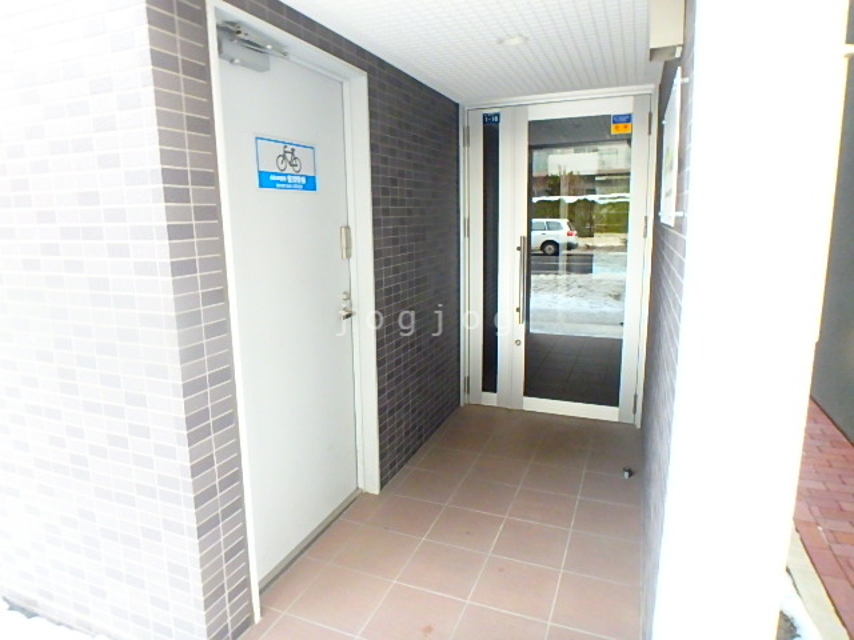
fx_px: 518
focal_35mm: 21
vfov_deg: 63.4
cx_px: 427
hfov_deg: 79.0
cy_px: 320
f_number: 3.5
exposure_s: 1/30
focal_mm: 3.7
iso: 800
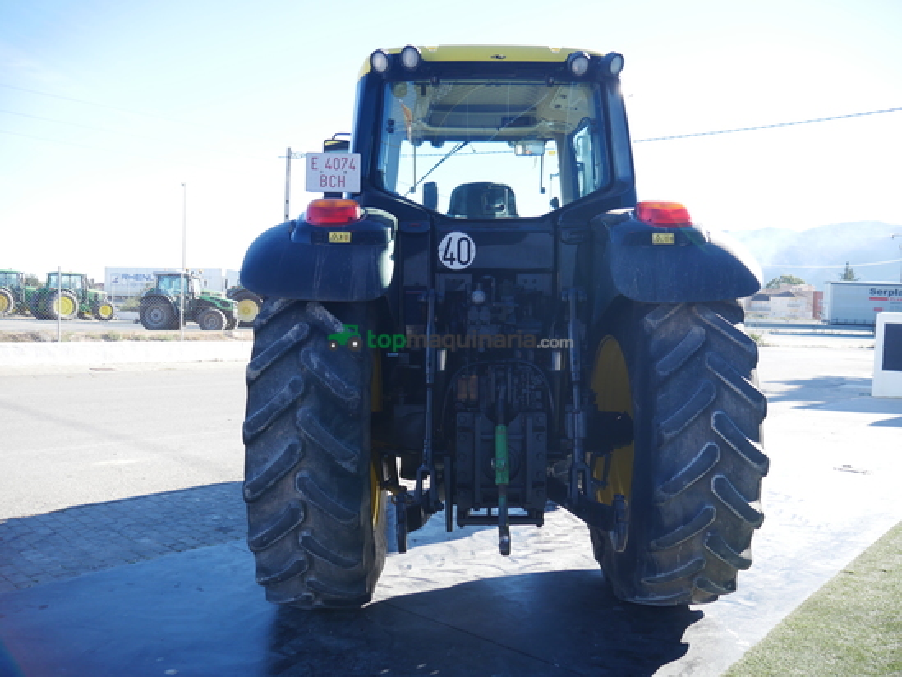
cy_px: 338
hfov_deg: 63.4
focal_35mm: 28
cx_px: 451
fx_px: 730
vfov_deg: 49.8
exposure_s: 1/400
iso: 200
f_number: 3.5
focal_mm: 14
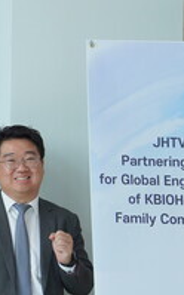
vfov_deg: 12.2
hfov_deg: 6.8
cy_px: 93
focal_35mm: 172
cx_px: -387
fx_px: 1383
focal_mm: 35
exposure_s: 1/160
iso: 320
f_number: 4
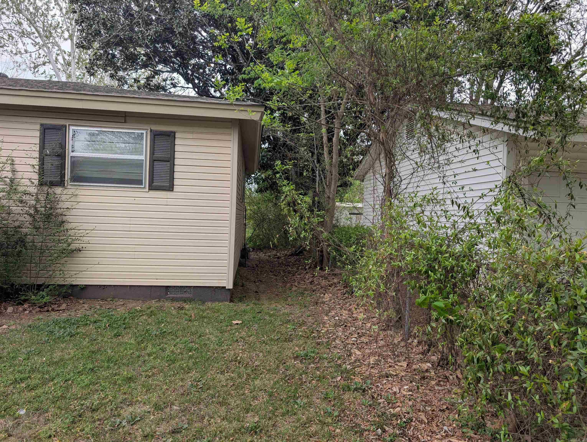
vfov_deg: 56.9
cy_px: 221
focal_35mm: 24
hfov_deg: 71.5
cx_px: 294
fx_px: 408
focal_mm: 6.9
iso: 21
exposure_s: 1/336
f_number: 1.68
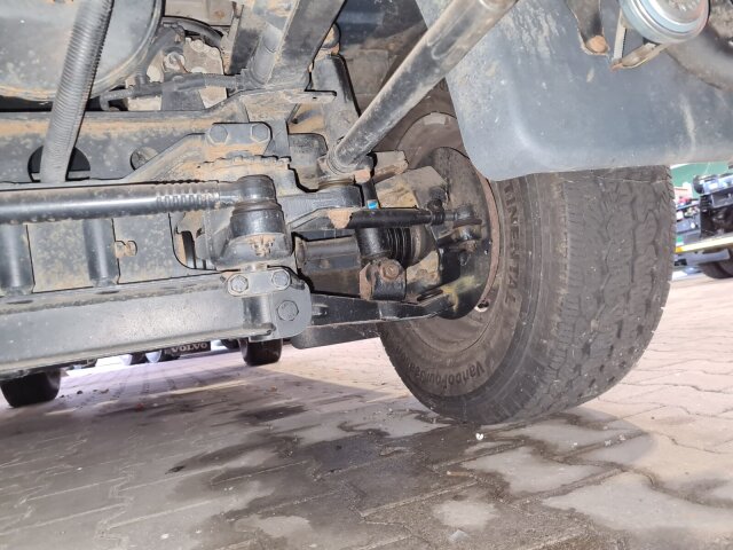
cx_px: 366
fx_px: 551
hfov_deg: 67.3
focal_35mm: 26
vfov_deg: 53.1
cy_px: 275
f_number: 1.8
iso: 160
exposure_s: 1/10
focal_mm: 5.4
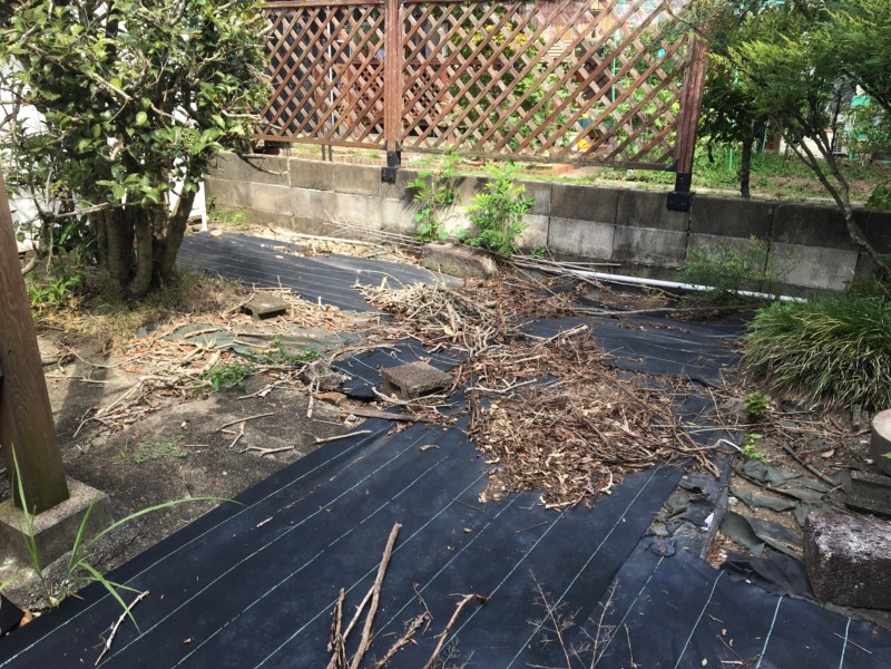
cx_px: 446
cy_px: 334
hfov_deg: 61.7
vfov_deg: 48.2
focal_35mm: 29
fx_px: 746
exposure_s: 1/343
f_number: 2.2
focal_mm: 4.15
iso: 25
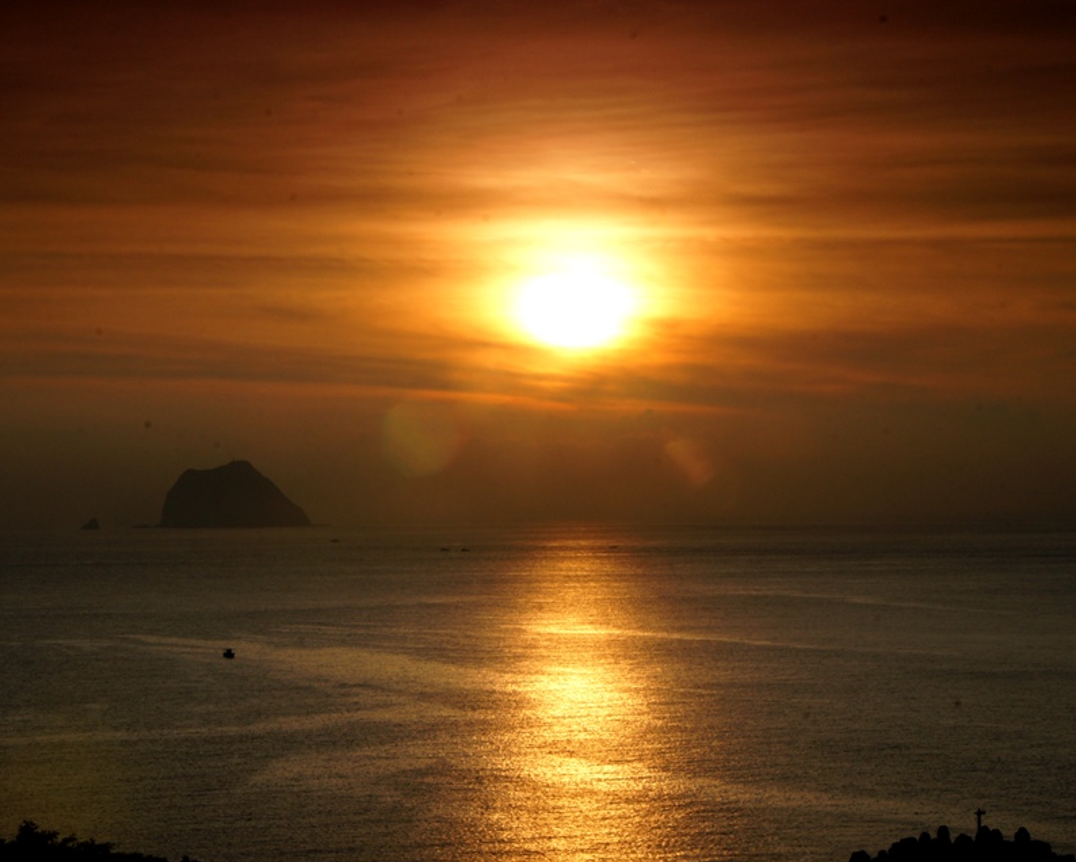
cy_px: 432
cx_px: 439
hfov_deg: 20.4
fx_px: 2981
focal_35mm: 94
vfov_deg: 16.5
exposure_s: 1/10
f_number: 25
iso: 200
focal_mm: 55
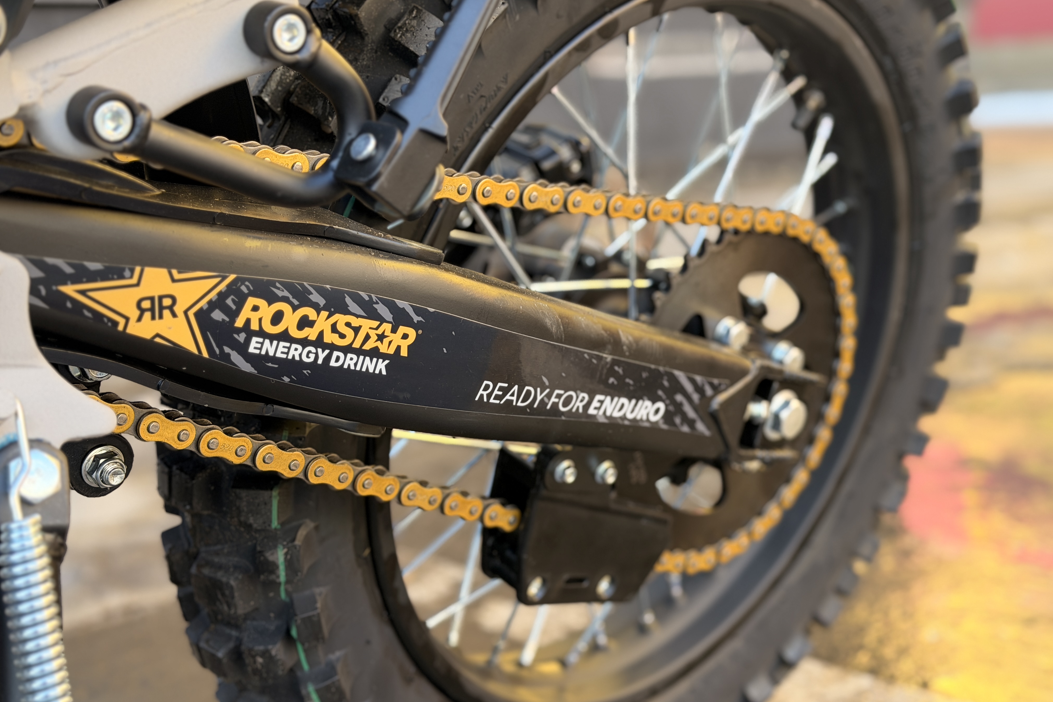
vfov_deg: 27.0
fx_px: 1462
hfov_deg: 39.6
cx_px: 526
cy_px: 335
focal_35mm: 50
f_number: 1.78
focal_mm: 6.76
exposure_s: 1/160
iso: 64
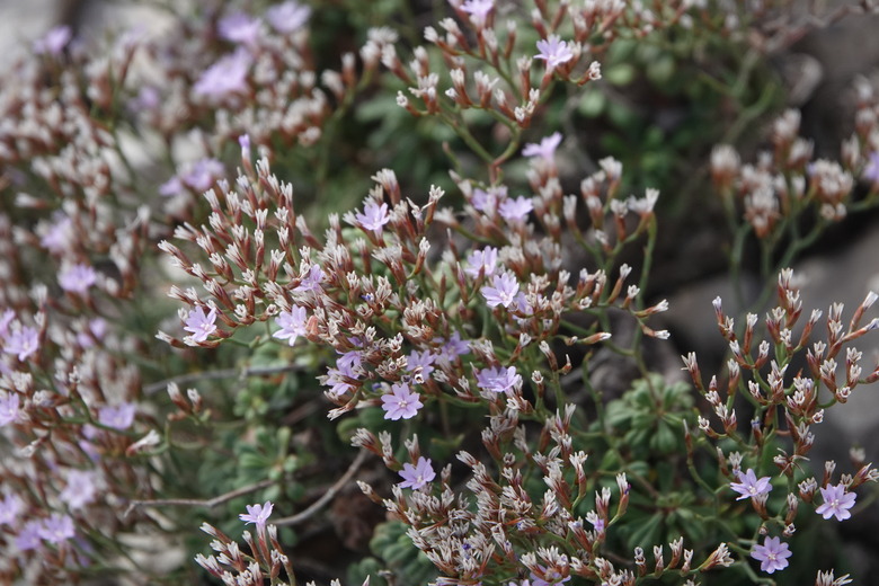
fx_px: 14624
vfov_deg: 2.3
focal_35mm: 599
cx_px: 440
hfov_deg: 3.4
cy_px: 293
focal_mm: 219.76
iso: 320
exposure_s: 1/1000
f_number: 4
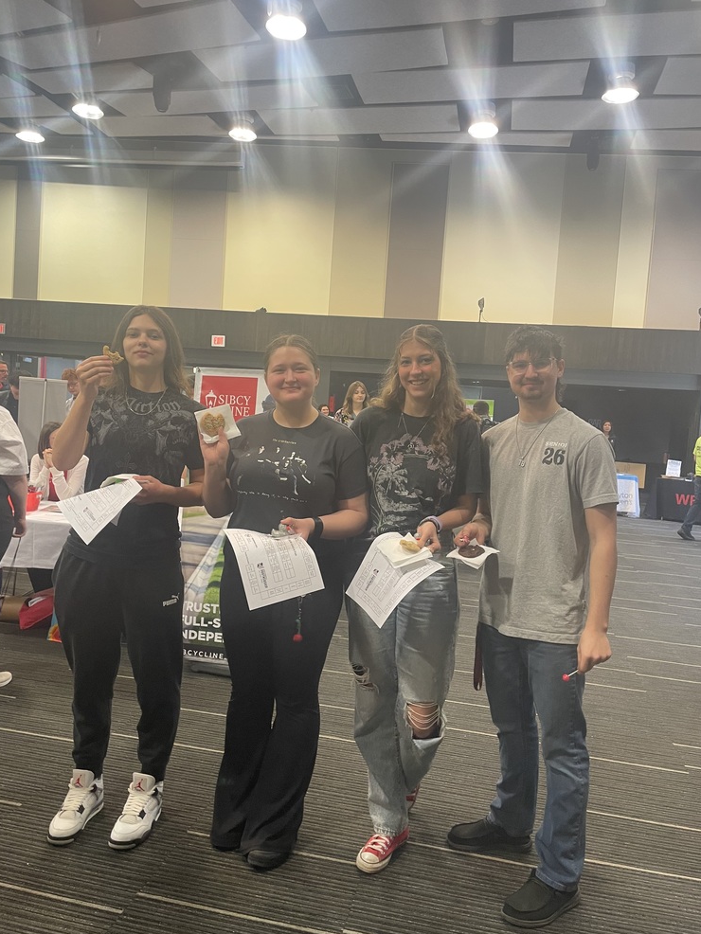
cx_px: 355
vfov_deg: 65.3
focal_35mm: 27
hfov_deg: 51.4
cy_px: 455
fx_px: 729
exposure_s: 1/60
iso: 125
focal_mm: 4.2
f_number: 1.6
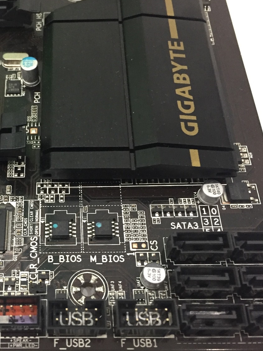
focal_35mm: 42
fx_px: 426
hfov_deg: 33.3
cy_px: 182
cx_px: 50
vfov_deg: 44.8
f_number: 2.2
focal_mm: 4.15
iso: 250
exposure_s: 1/33
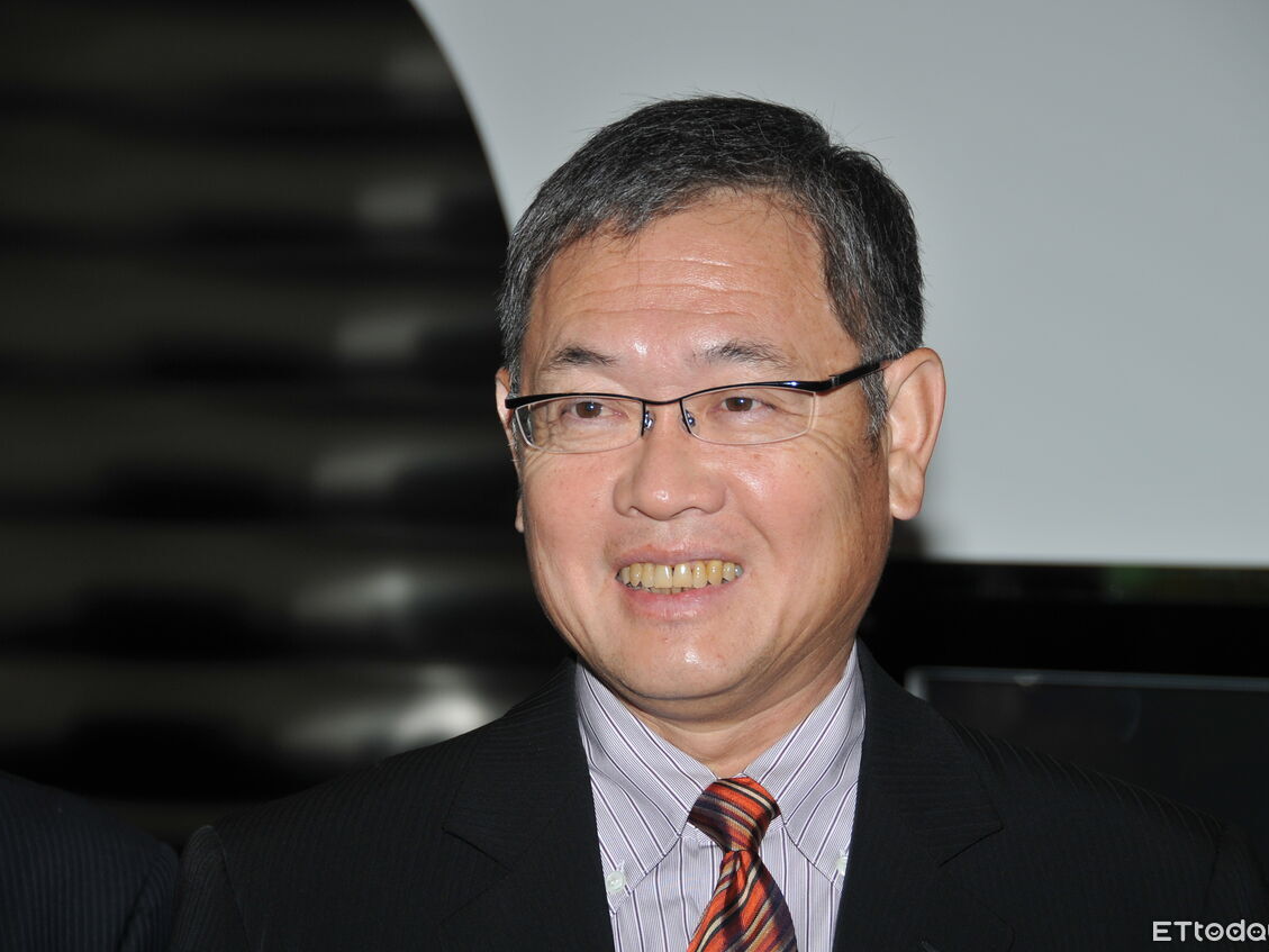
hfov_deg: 13.4
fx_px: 5389
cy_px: 477
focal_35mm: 147
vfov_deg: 10.1
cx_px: 638
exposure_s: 1/250
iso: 200
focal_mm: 90
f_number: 5.6
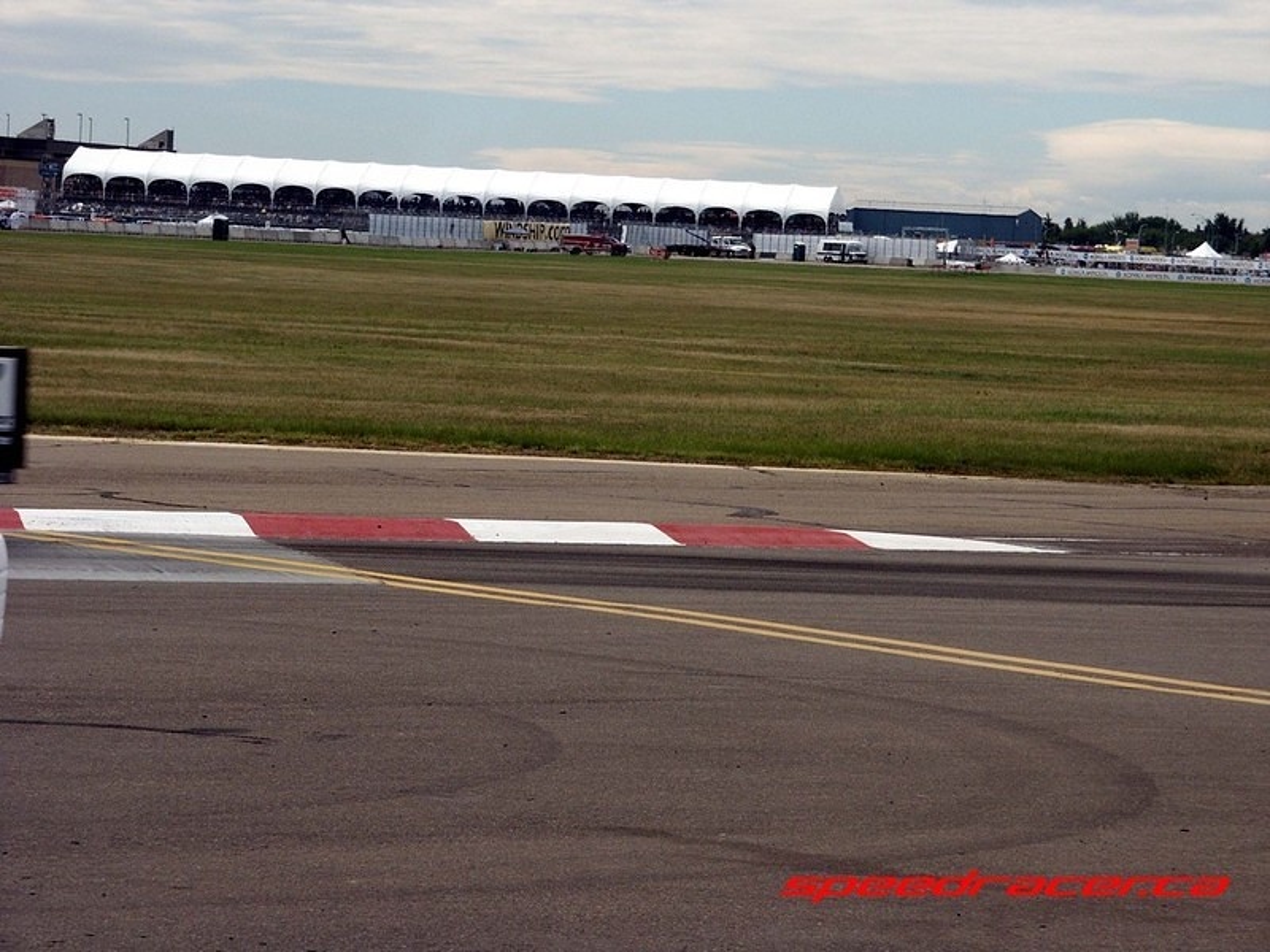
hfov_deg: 12.5
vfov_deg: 9.4
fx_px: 5797
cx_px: 635
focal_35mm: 158
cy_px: 476
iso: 100
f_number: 5.6
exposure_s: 1/750
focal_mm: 39.98
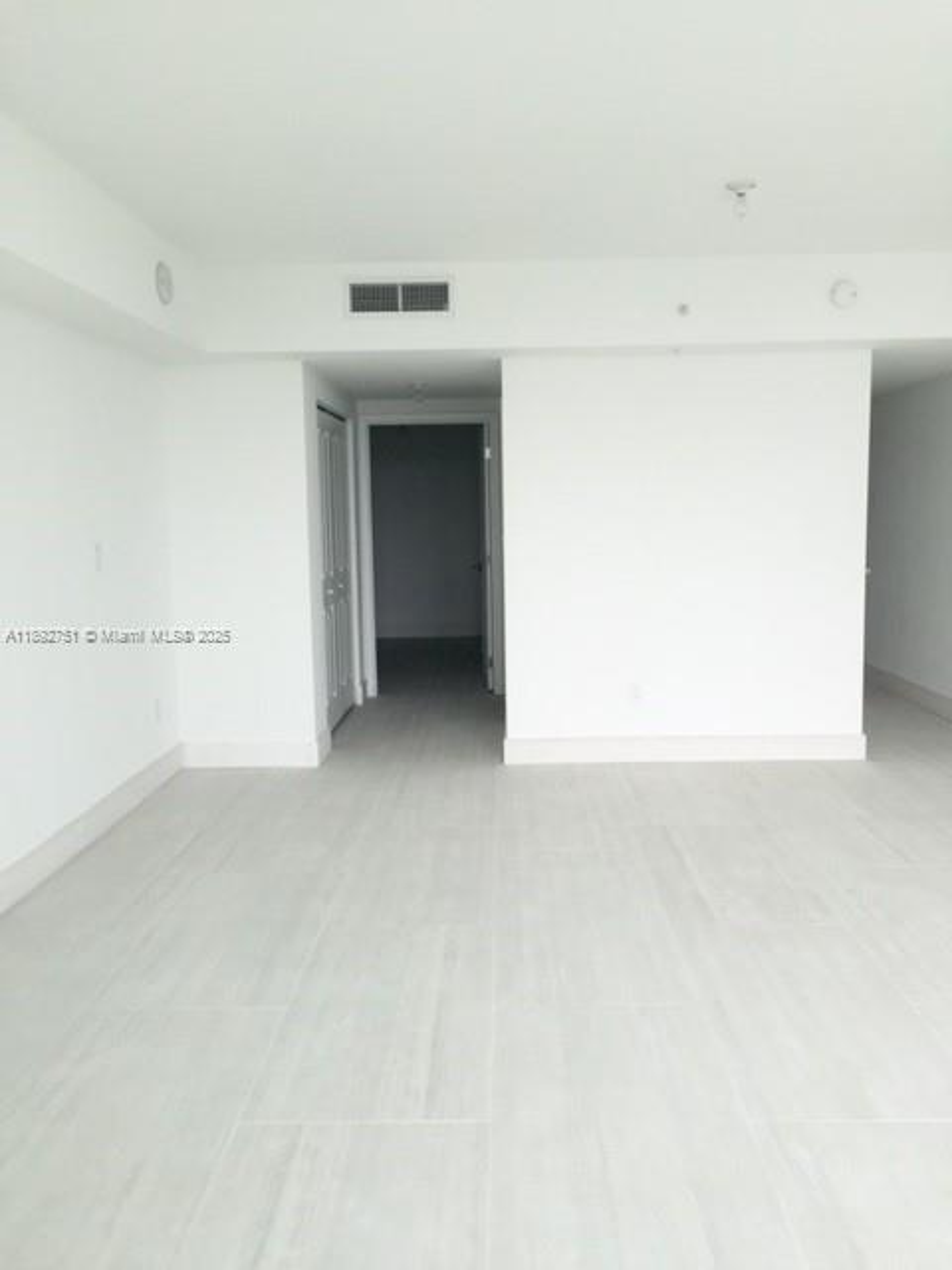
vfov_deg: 61.7
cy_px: 635
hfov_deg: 48.2
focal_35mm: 29
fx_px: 1063
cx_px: 476
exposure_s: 1/284
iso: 32
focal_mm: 4.15
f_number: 2.2
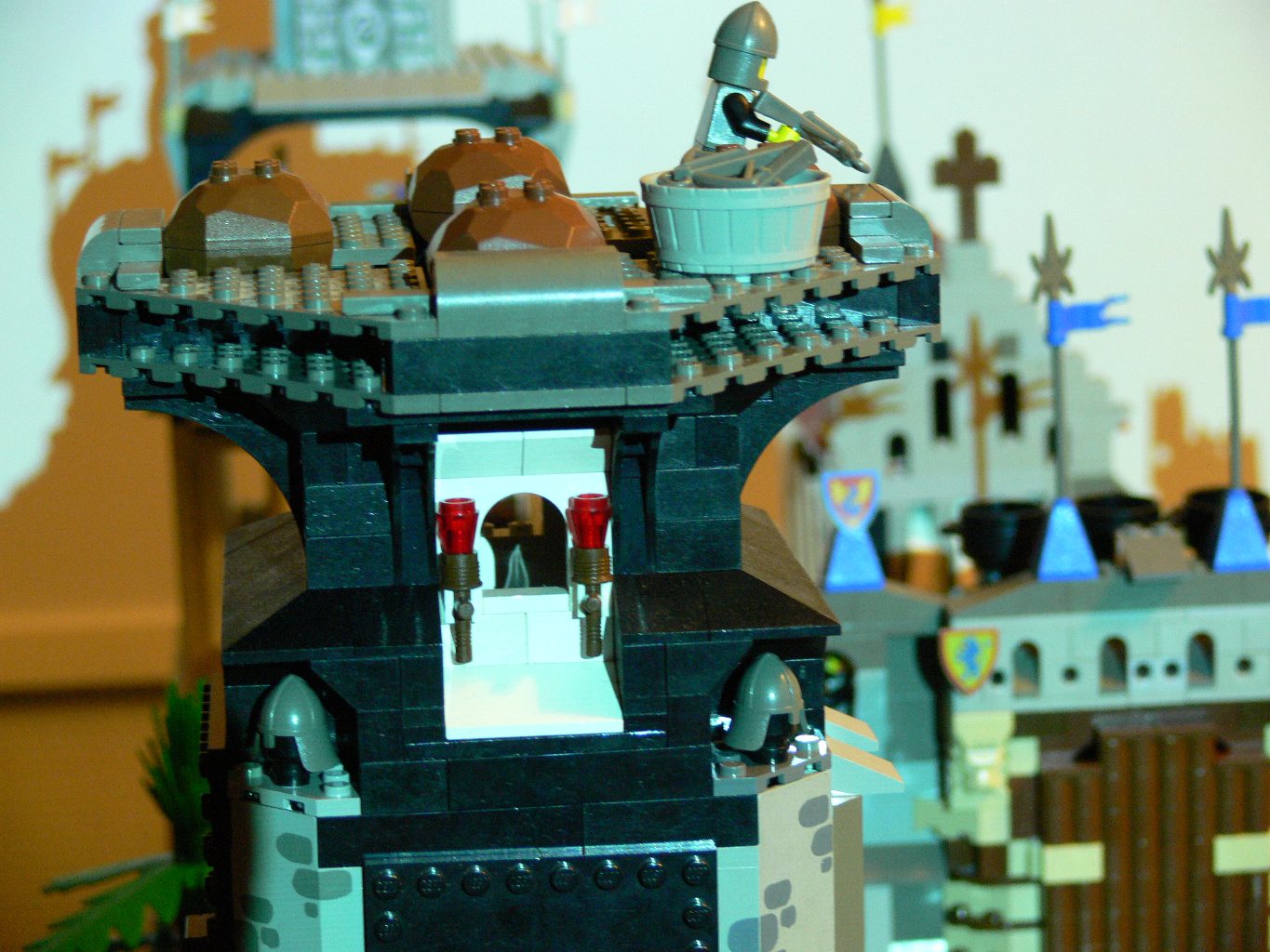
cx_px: 635
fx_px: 4073
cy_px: 476
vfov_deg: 13.3
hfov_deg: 17.7
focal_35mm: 111
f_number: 3.6
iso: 200
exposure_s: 1/8
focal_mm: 23.5
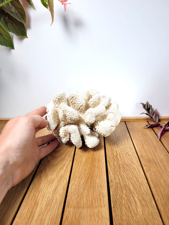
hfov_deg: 53.1
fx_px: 169
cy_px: 112
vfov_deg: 67.3
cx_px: 84
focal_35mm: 26
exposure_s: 1/565
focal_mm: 5.4
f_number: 1.8
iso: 40
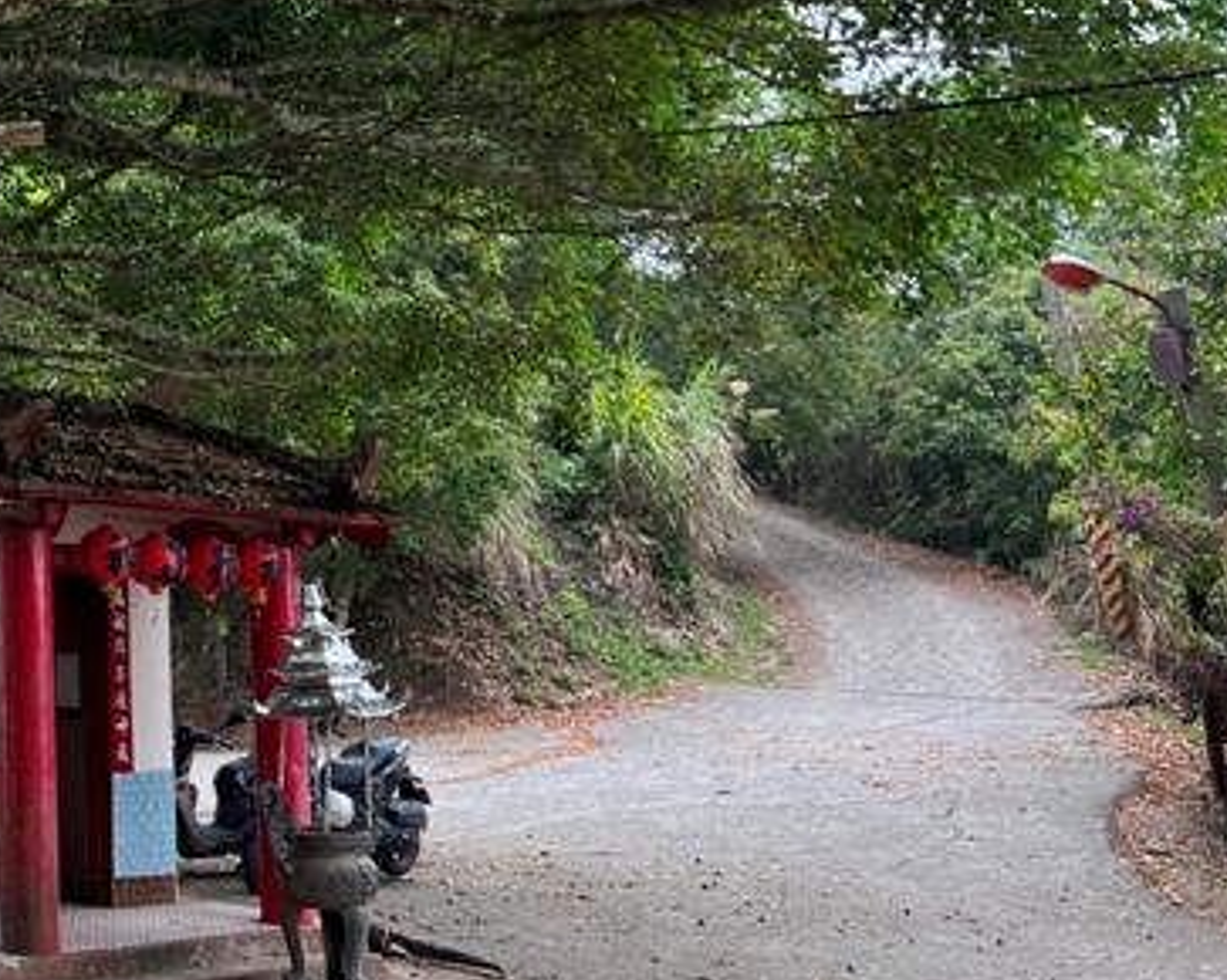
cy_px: 64
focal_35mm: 56
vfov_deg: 26.1
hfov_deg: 30.3
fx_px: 2033
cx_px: -108
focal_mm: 5.7
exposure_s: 1/588
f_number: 1.5
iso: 50
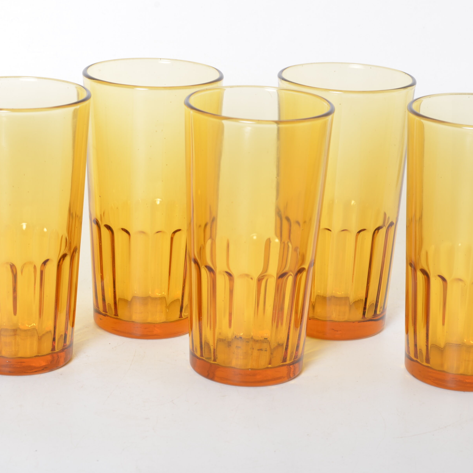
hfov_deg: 17.9
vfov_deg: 17.9
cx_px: 196
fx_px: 1500
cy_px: 235
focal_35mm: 97
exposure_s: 1/125
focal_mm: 50
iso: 100
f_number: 11
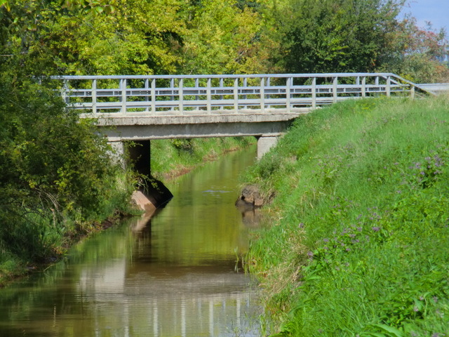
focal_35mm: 240
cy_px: 168
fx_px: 3113
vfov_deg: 6.2
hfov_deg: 8.2
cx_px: 224
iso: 64
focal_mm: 43
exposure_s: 1/320
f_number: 5.7
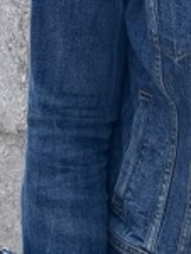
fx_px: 1298
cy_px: -169
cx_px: 270
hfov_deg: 8.3
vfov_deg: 10.6
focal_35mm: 177
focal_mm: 5.1
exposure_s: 1/2268
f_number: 1.6
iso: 50
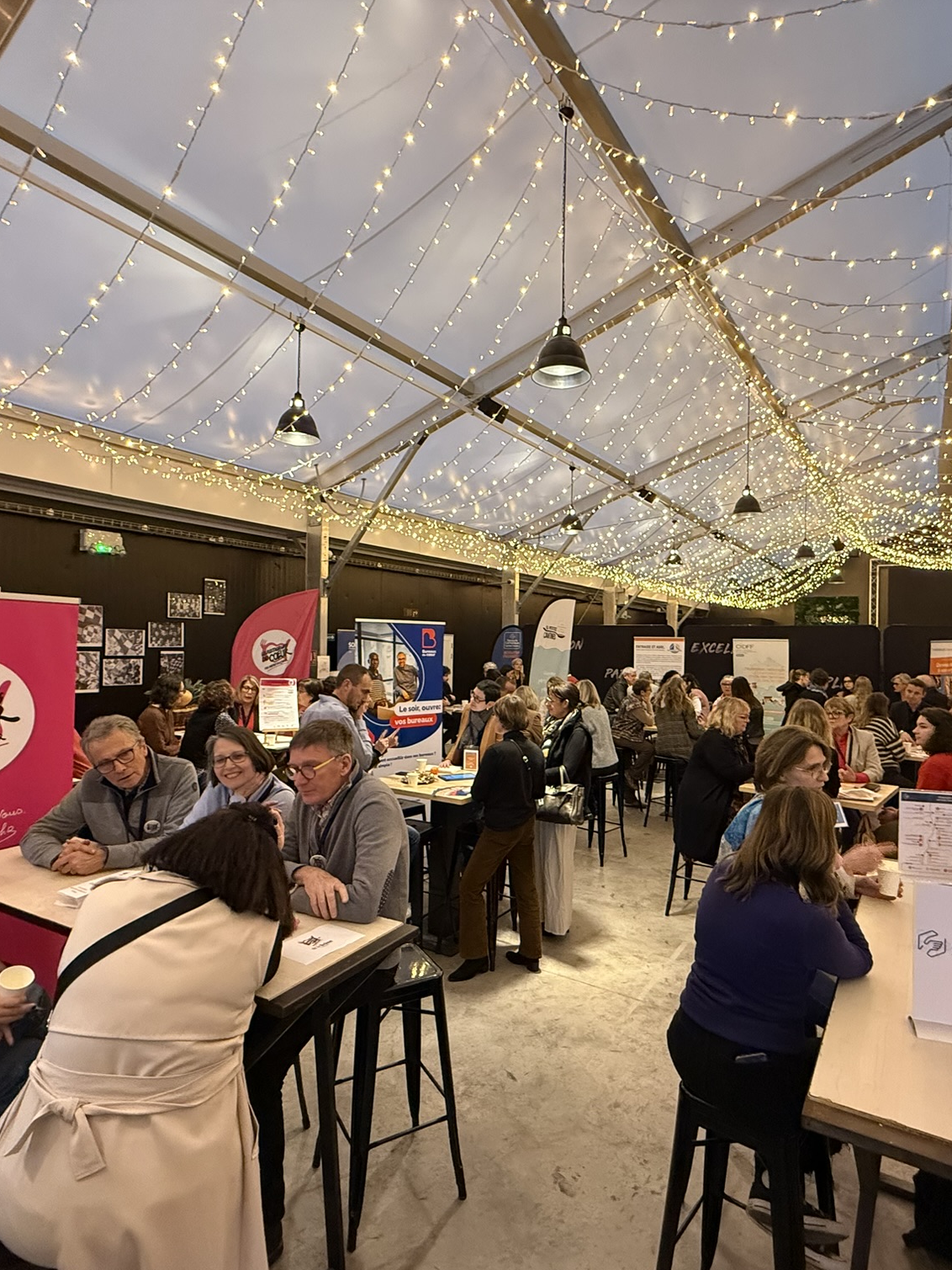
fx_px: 697
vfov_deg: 84.7
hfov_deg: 68.6
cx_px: 509
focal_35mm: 19
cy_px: 643
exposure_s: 1/50
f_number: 2.2
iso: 640
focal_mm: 2.22
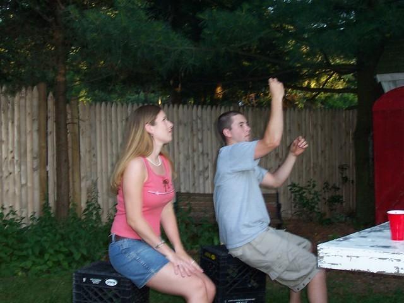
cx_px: 202
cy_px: 152
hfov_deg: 33.8
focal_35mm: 57
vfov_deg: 25.7
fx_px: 665
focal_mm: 8.6
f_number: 3.4
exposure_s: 1/60
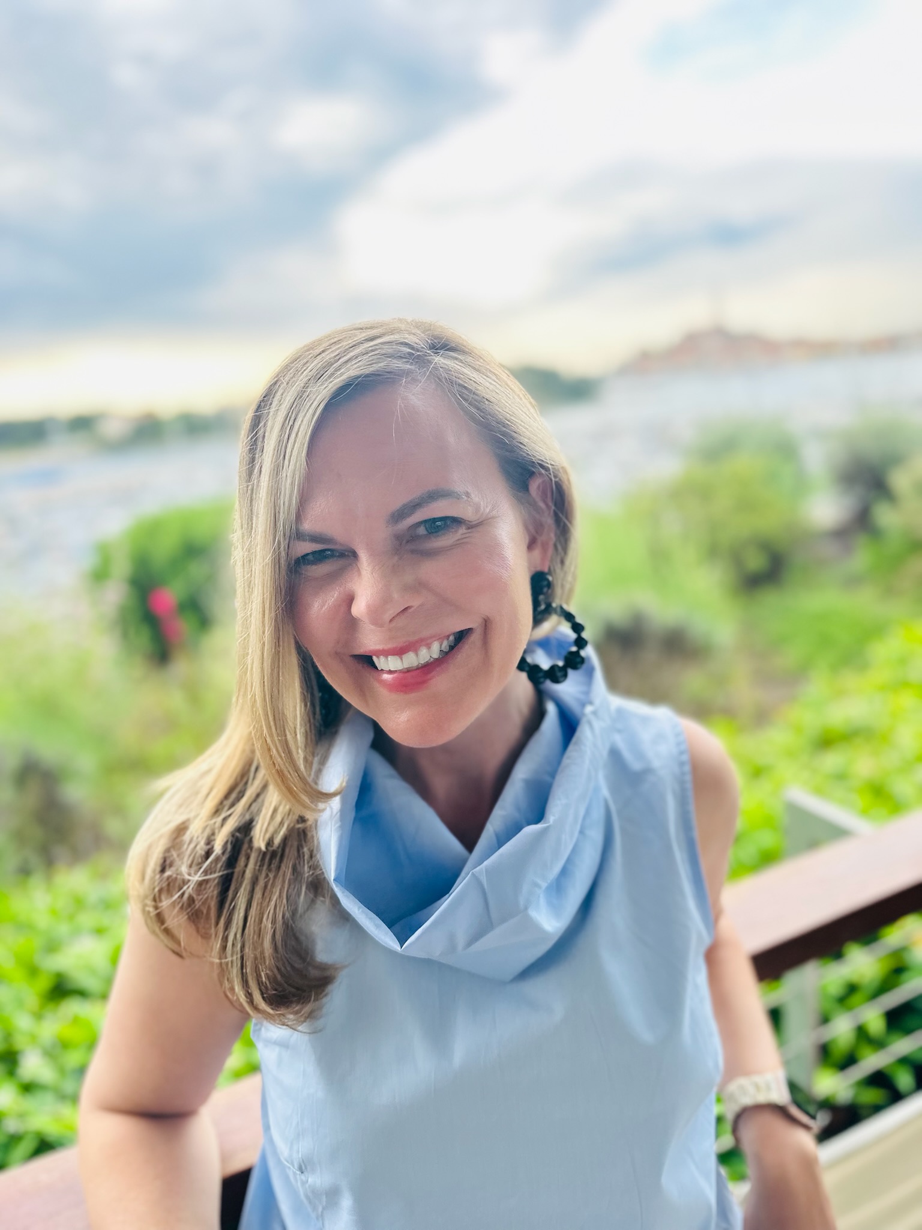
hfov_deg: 56.8
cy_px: 615
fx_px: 852
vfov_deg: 71.6
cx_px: 461
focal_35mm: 24
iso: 80
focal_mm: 6.86
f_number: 1.78
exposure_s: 1/318
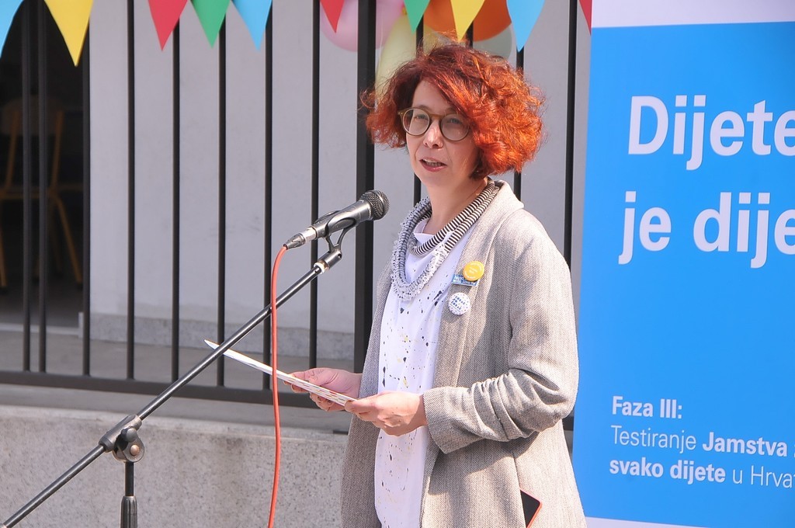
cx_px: 398
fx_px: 4301
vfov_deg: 7.0
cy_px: 264
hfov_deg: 10.6
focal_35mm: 195
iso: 800
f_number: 10
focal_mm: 130
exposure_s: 1/400
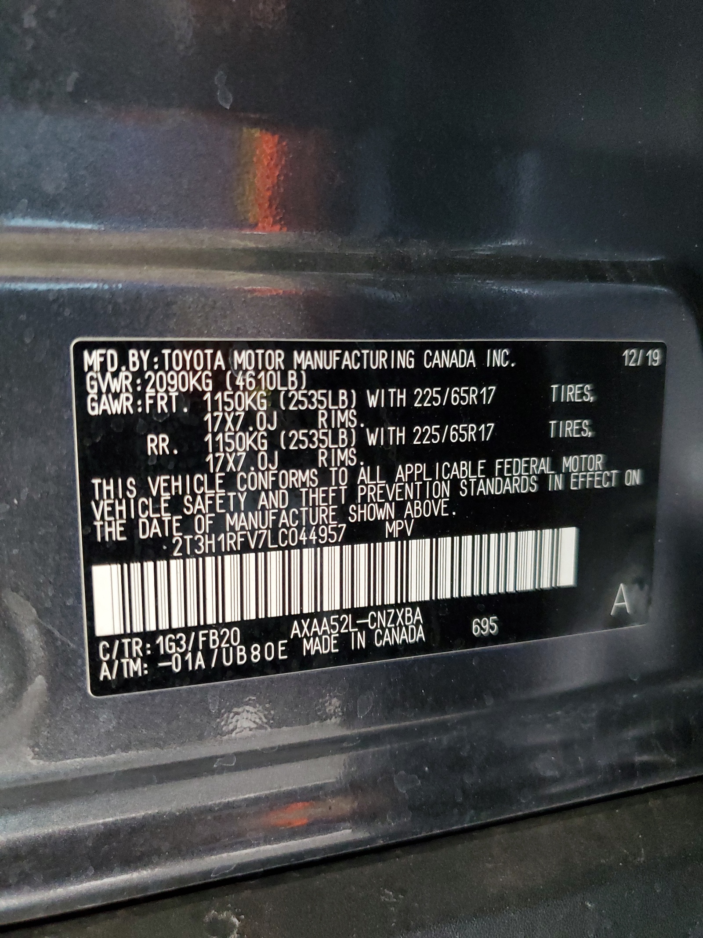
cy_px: 469
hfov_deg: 53.1
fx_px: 704
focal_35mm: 26
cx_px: 352
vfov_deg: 67.3
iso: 424
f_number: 1.5
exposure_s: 1/15
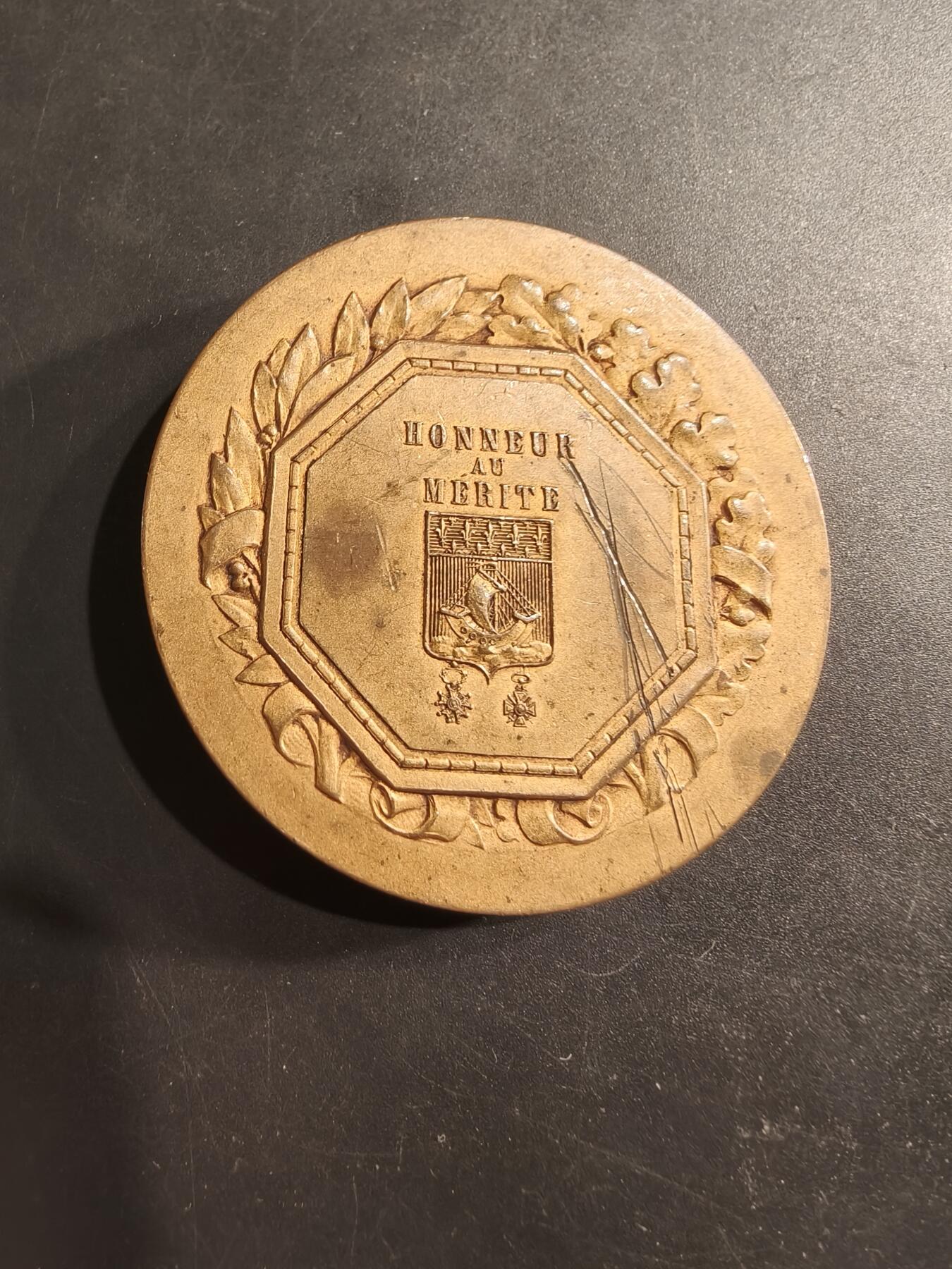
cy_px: 634
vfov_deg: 73.9
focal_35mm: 23
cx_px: 476
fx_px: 843
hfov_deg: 58.9
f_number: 2
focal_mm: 2.32
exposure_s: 1/100
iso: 250
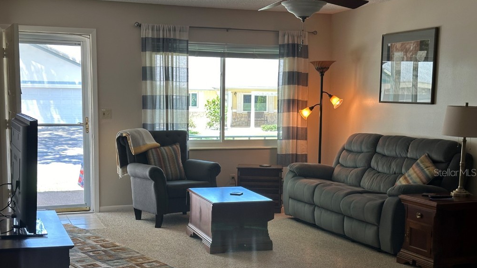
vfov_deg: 22.6
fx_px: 670
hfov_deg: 39.2
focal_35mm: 53
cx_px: 237
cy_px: 172
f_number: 1.78
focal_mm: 6.86
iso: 50
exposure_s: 1/60
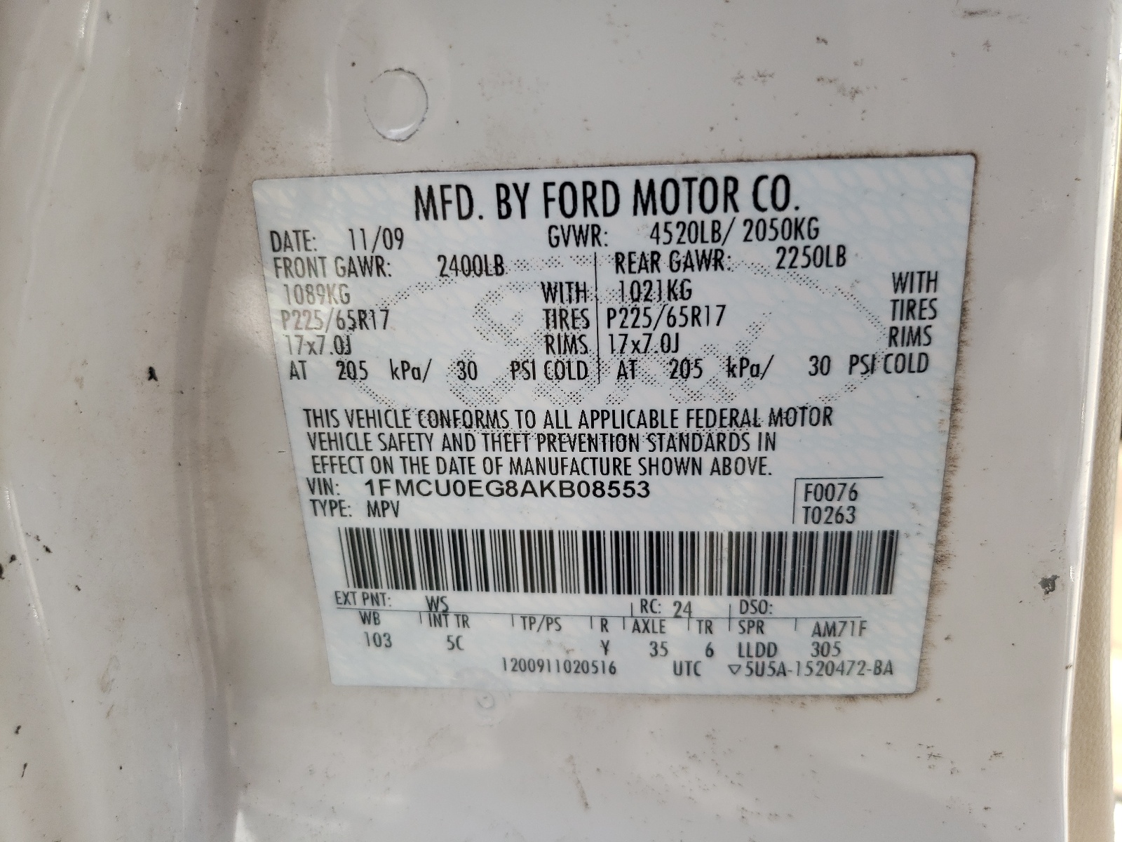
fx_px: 843
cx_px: 561
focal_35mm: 26
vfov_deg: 53.1
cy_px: 421
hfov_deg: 67.3
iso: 50
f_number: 1.5
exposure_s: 1/625
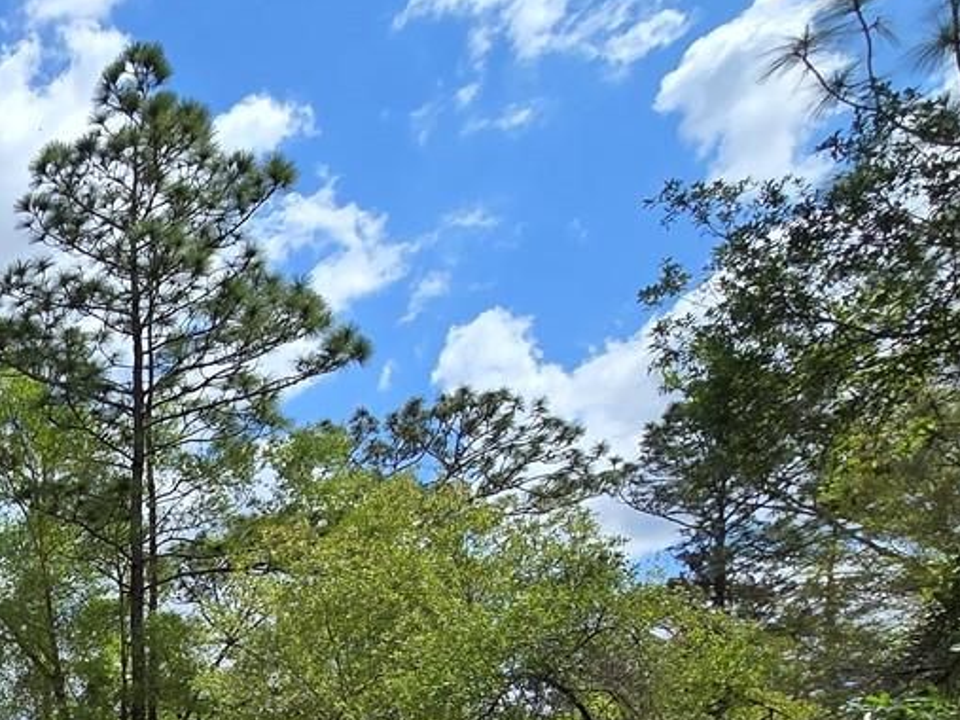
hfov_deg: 33.0
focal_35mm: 41
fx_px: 1137
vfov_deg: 29.3
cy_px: 904
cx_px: -305
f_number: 2.2
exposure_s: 1/2679
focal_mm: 2.2
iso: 50
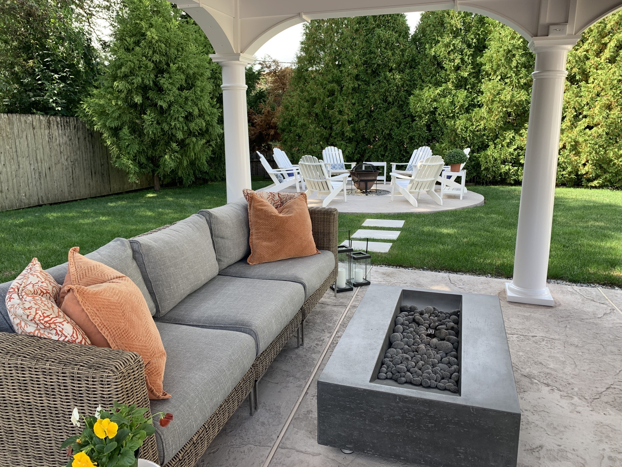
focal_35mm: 26
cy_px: 234
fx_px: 467
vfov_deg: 53.1
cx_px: 311
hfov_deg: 67.3
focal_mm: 4.25
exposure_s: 1/217
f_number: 1.8
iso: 25
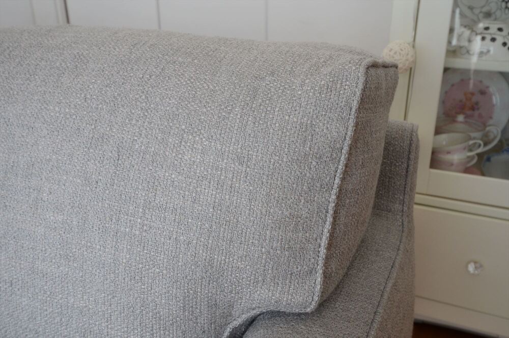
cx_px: 254
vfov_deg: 36.7
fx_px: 508
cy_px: 169
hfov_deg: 53.2
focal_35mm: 36
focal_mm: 24
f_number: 7.1
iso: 800
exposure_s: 1/200
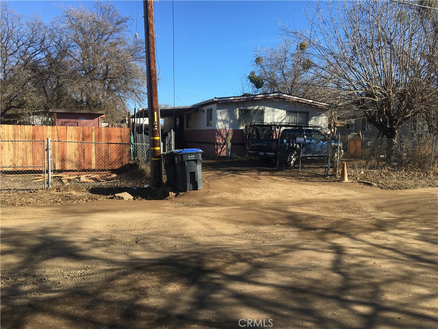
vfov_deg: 48.2
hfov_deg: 61.7
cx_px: 219
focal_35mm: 29
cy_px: 164
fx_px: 367
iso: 25
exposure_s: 1/916
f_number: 2.2
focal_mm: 4.15
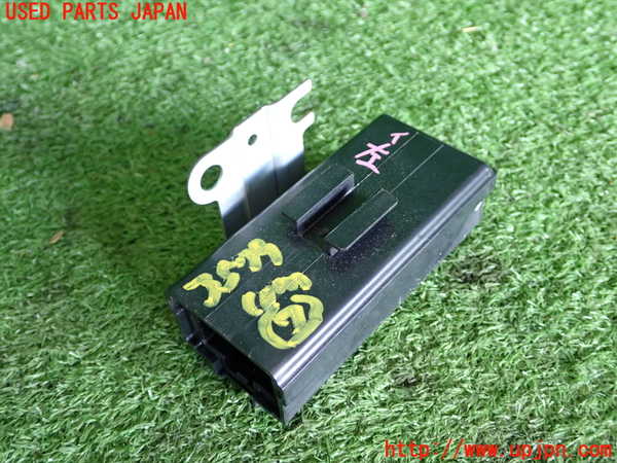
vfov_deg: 37.7
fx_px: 677
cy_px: 232
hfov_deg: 49.0
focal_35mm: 38
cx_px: 308
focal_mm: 6.83
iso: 400
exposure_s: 1/40
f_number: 2.7
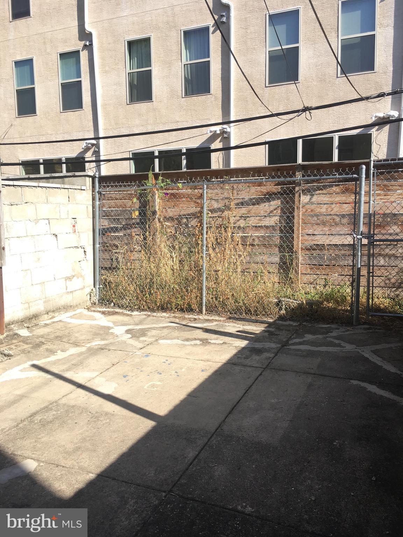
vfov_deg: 61.7
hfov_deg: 48.2
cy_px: 268
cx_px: 202
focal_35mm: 29
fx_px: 450
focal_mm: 4.15
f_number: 2.2
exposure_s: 1/663
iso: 25
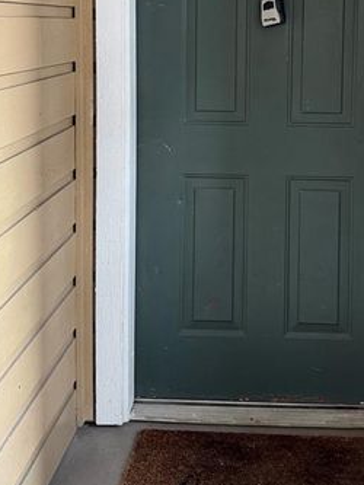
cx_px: 264
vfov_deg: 37.7
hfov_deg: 29.9
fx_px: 673
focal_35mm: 48
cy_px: 72
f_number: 1.78
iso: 250
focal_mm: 6.76
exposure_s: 1/60
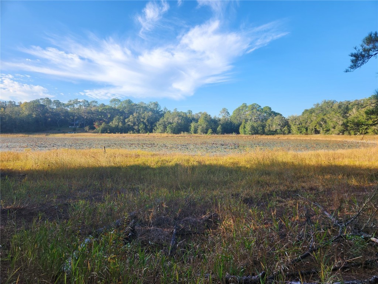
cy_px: 142
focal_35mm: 23
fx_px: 251
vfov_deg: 58.9
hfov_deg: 73.9
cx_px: 189
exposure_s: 1/641
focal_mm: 5.4
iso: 20
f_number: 1.8
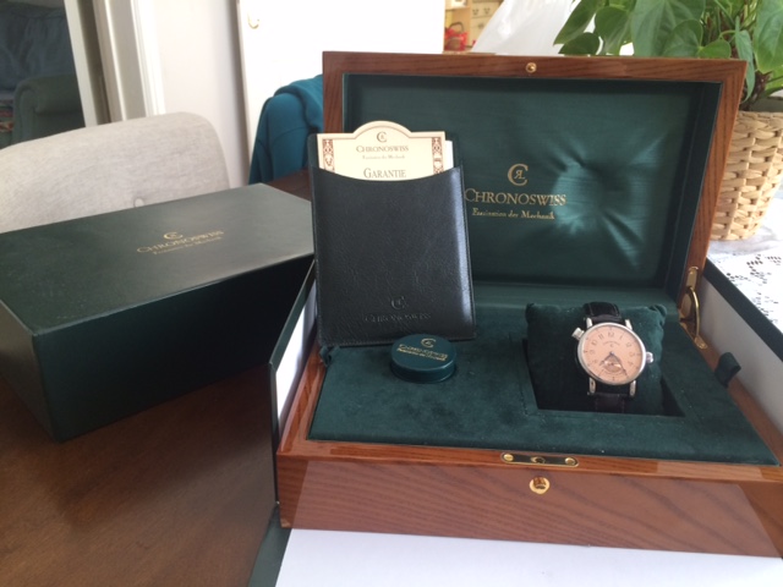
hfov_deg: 61.7
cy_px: 294
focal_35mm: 29
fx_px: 656
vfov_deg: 48.2
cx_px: 392
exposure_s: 1/30
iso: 40
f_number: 2.2
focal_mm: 4.15
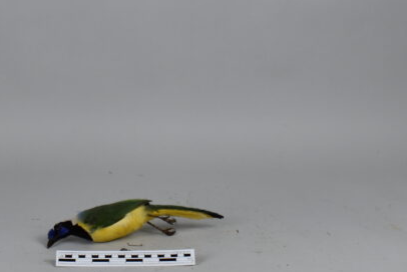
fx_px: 802
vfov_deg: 19.2
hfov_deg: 28.3
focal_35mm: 71
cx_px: 142
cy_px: 109
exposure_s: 1/125
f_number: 5.6
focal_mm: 25
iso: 360
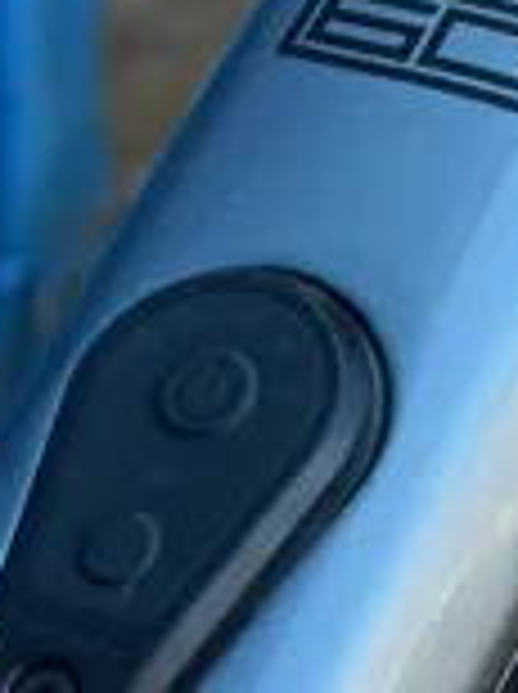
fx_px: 2501
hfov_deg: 11.7
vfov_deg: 15.7
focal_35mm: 125
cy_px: 135
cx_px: 513
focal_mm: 6.86
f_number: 1.78
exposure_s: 1/100
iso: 64
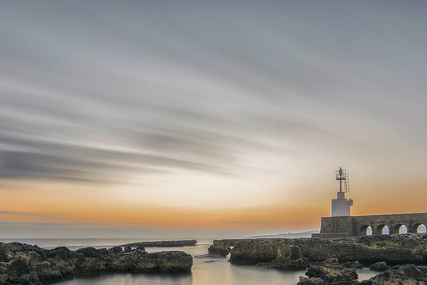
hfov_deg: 63.8
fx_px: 342
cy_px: 241
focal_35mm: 29
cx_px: 231
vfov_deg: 42.4
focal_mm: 11
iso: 100
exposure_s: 231
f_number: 11
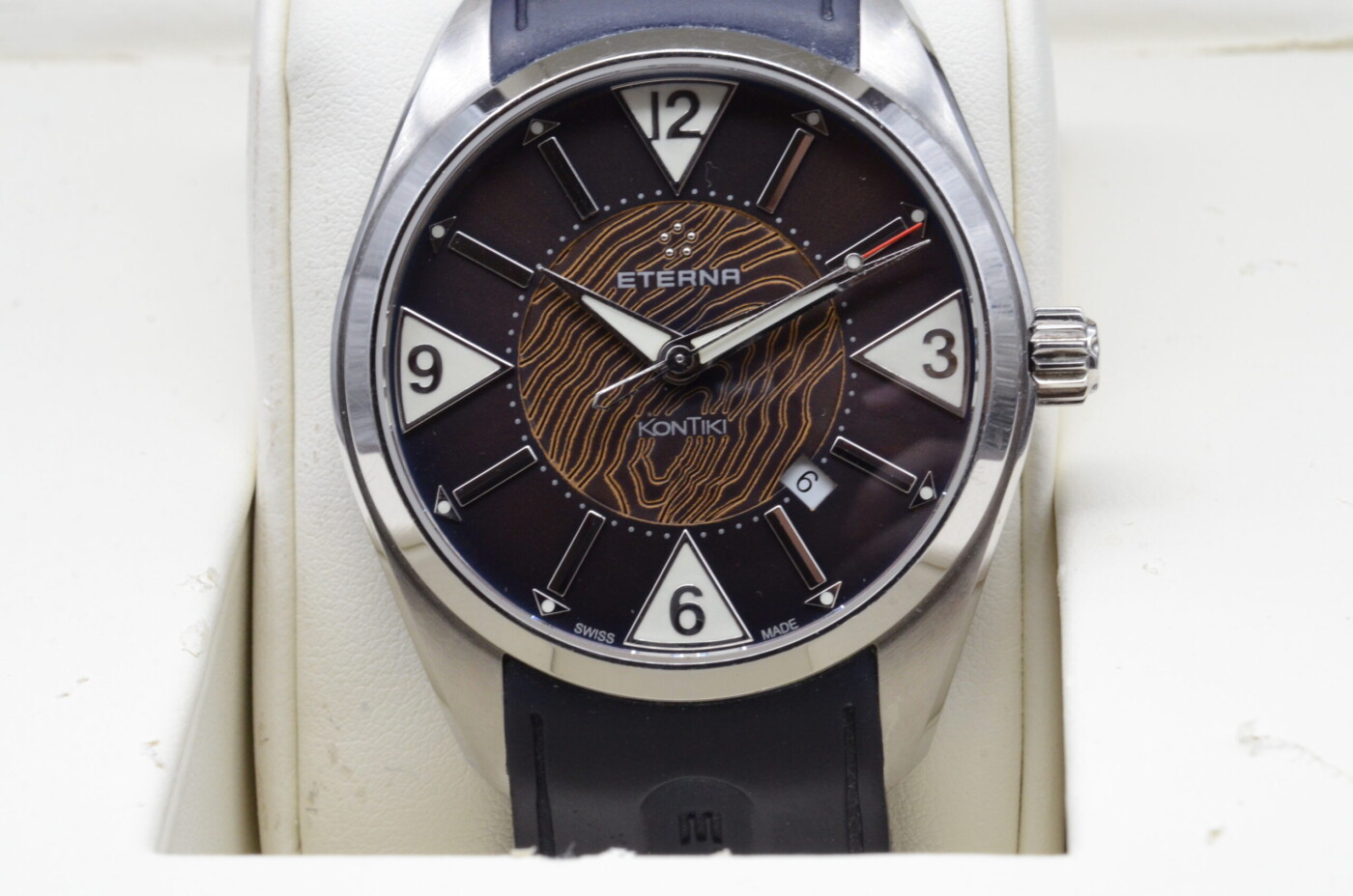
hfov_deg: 22.7
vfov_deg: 15.1
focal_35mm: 90
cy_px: 448
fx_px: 3376
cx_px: 676
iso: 1600
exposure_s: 1/50
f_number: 16
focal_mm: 60
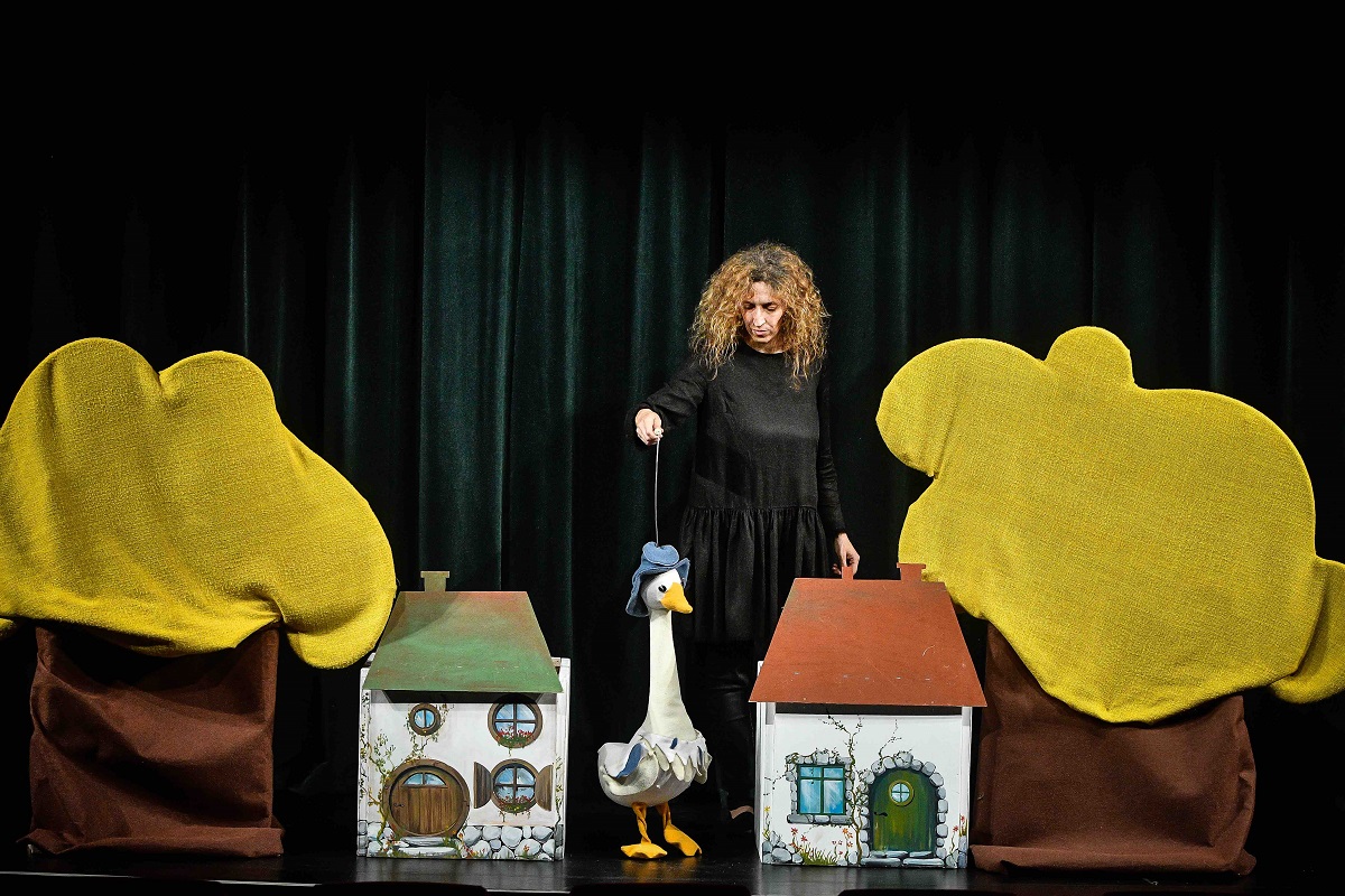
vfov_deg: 11.7
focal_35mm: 117
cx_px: 672
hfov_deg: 17.5
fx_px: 4371
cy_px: 448
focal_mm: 78
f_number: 3.5
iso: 2000
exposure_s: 1/1000
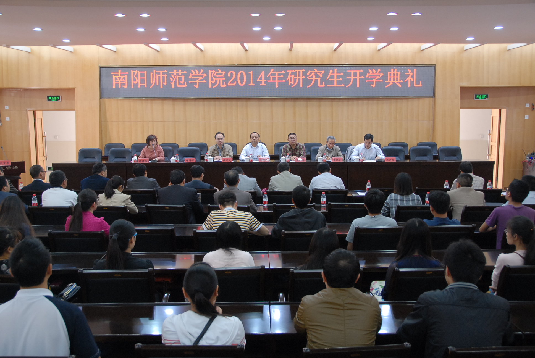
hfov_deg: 53.1
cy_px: 179
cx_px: 268
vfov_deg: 37.0
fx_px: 536
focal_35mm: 36
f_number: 3.8
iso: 640
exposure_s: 1/20
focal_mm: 24
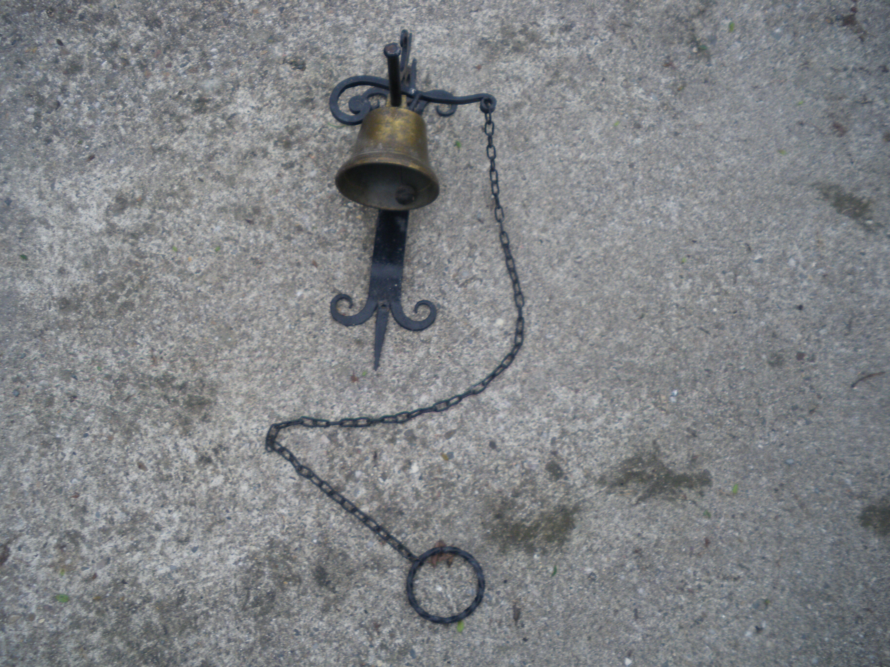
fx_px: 926
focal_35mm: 36
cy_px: 334
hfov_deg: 51.4
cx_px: 445
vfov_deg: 39.7
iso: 80
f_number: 3.5
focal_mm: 6.3
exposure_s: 1/50
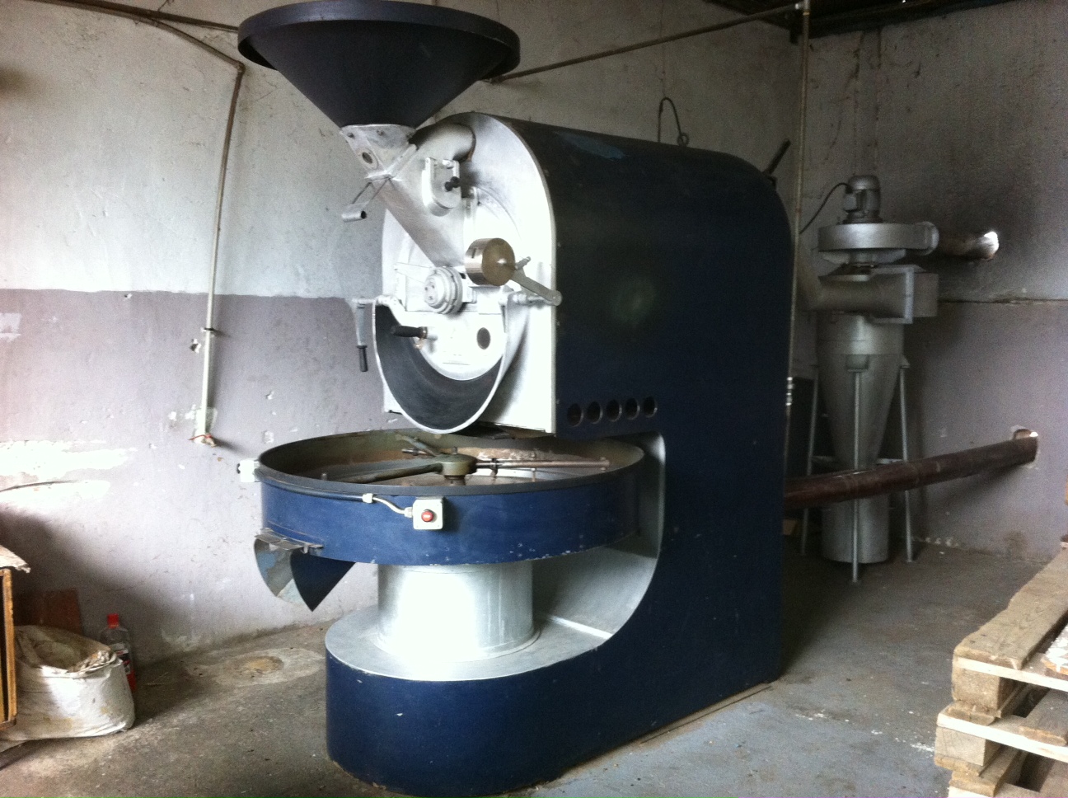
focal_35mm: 35
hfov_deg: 52.7
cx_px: 534
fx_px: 1078
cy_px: 399
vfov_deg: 40.6
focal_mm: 3.85
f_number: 2.8
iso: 250
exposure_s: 1/15
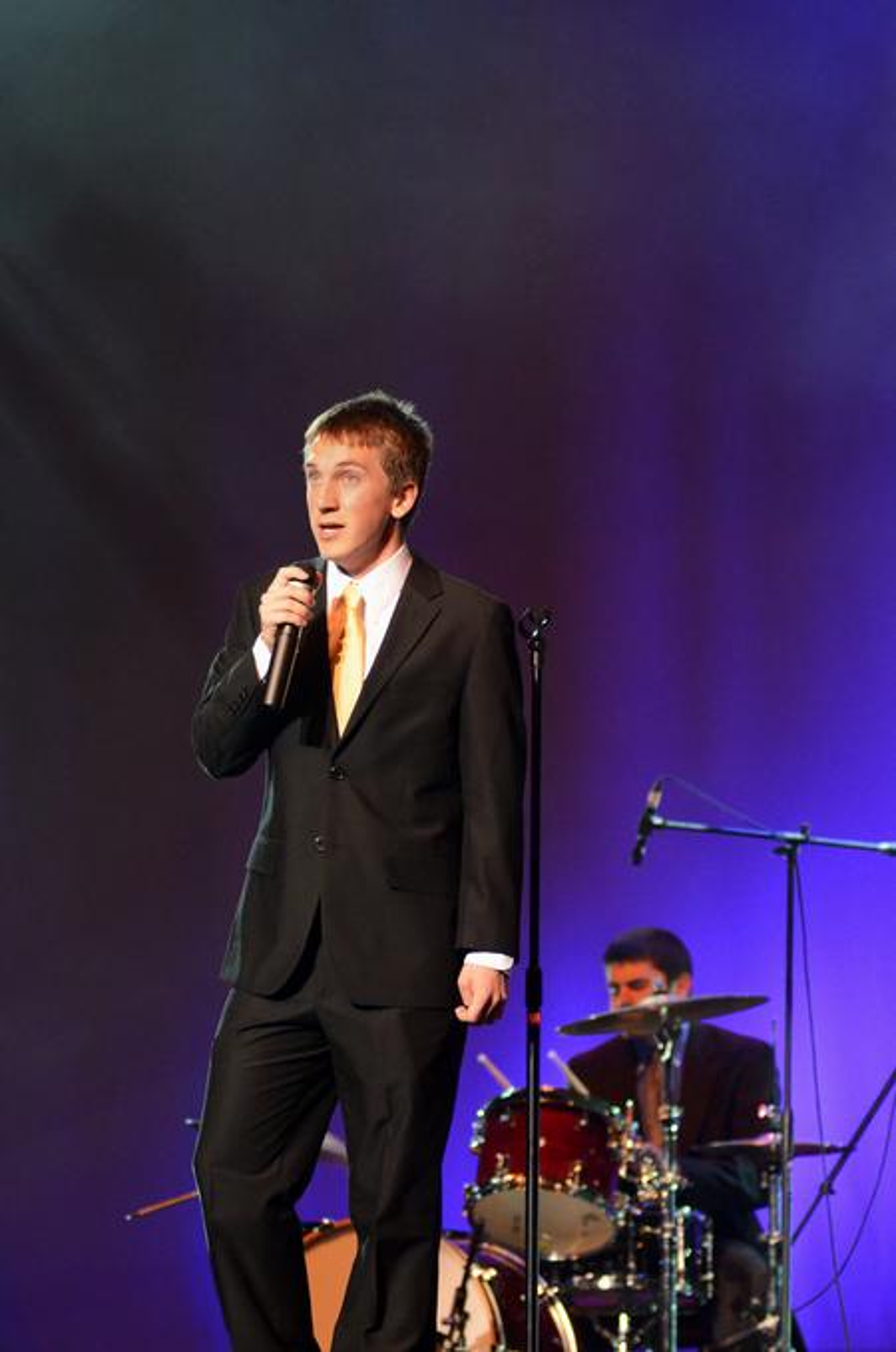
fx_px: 6747
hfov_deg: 7.6
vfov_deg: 11.4
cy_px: 676
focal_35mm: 180
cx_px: 448
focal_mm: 120
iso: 4000
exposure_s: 1/400
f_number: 3.2
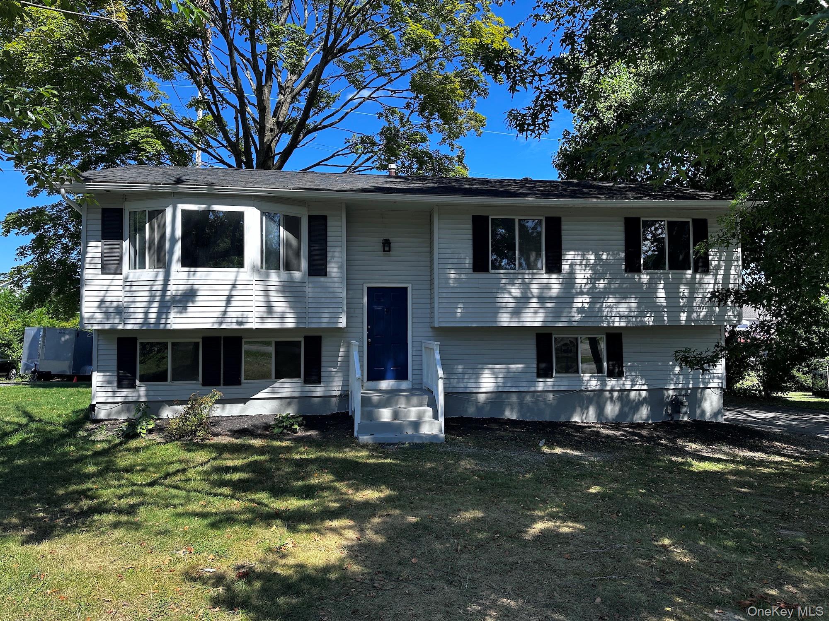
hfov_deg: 71.6
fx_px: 575
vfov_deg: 56.8
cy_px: 310
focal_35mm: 24
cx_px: 414
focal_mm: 6.86
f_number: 1.78
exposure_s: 1/1321
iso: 80
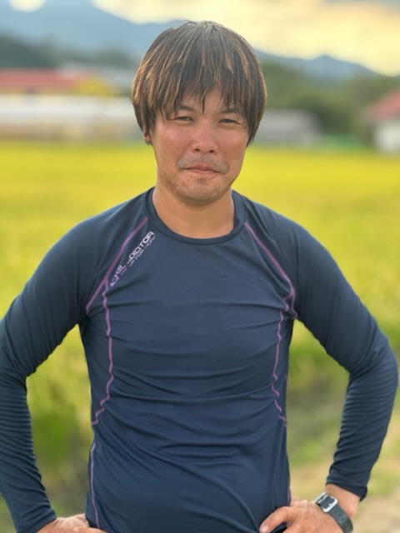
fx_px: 1186
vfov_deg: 25.3
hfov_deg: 19.1
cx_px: 200
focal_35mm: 77
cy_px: 266
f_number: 2.8
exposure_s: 1/121
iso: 40
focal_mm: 9
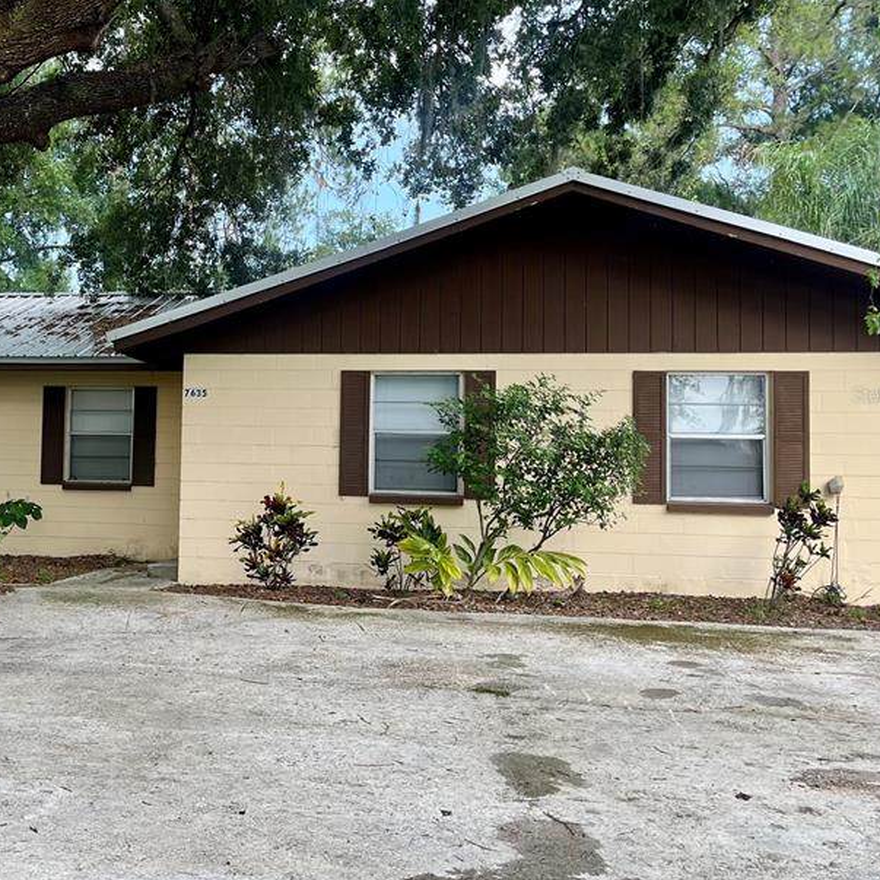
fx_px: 1122
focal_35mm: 39
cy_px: 394
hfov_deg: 41.3
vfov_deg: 42.8
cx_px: 194
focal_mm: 5.1
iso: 50
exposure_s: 1/298
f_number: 1.6
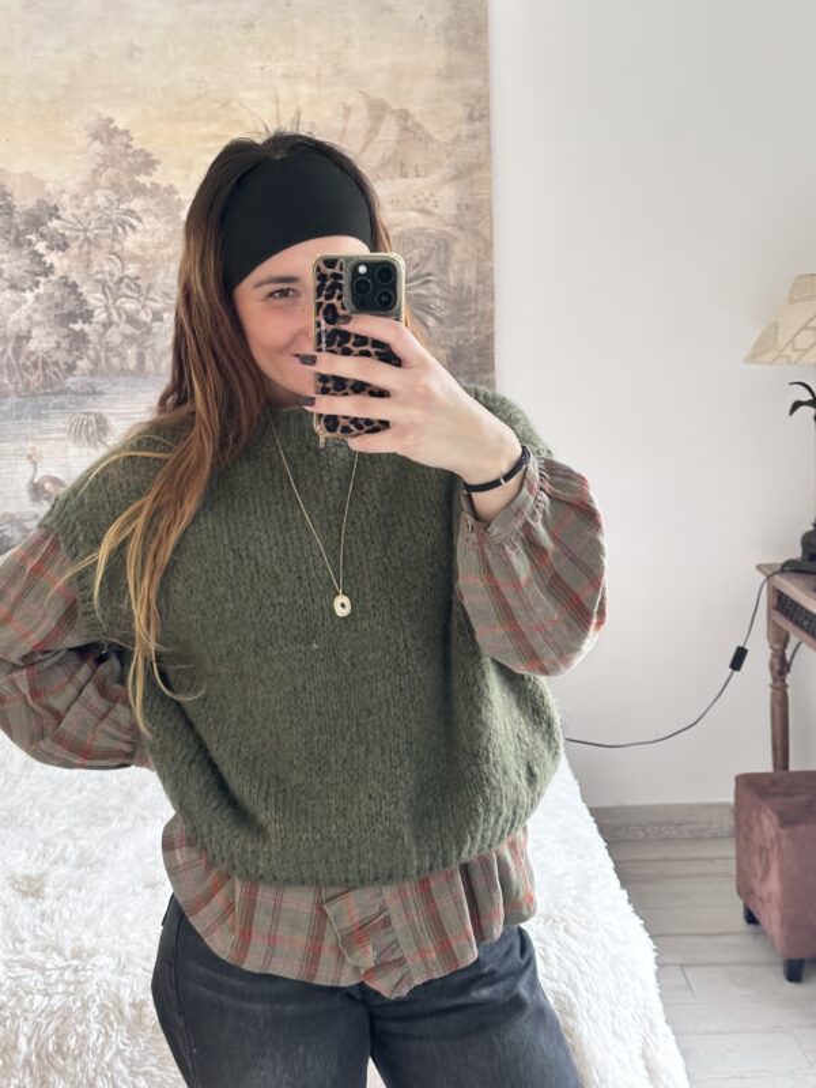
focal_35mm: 48
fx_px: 1509
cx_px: 408
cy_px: 544
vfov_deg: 39.7
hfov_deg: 30.3
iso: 400
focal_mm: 6.86
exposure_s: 1/25
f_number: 1.78
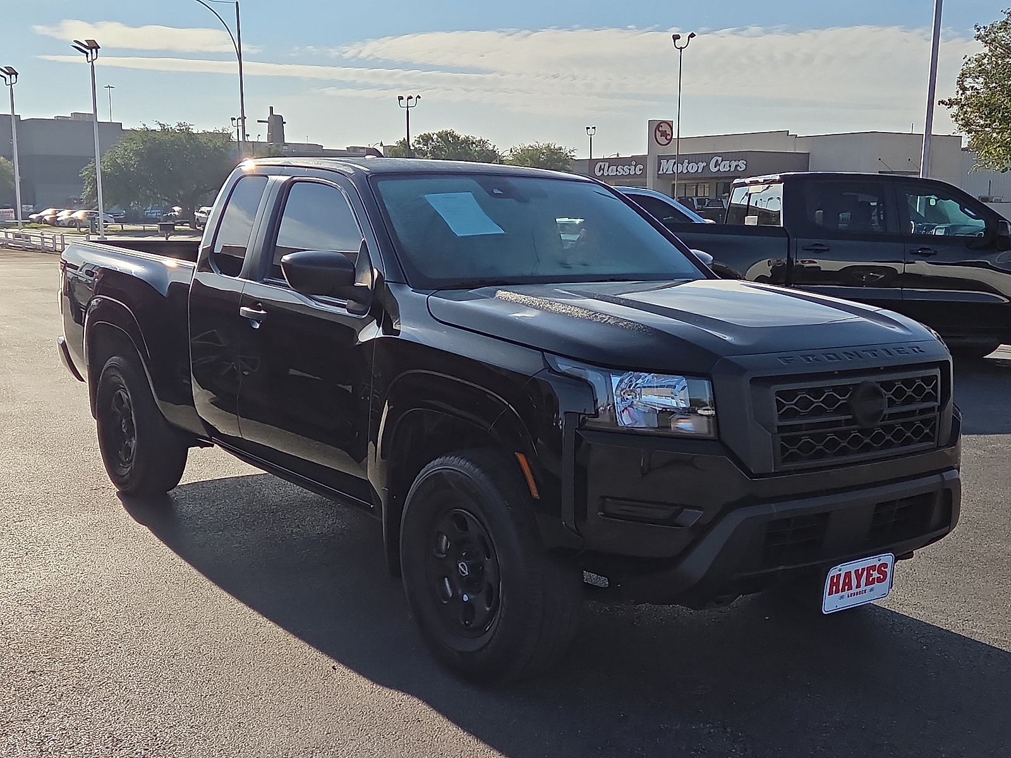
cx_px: 506
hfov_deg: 44.8
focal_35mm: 42
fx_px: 1227
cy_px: 379
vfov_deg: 34.3
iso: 25
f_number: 1.8
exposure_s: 1/3333
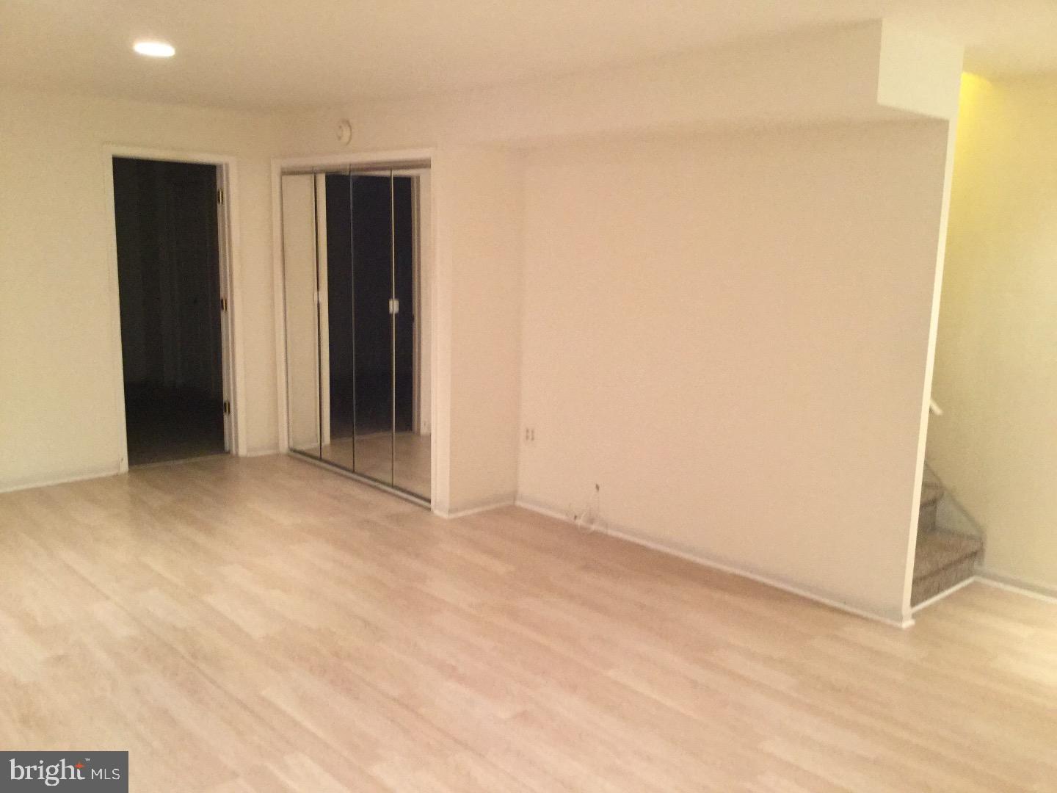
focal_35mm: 31
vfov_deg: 45.4
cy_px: 396
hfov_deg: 58.4
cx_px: 528
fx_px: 947
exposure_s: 1/30
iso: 200
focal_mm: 3.3
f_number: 2.4
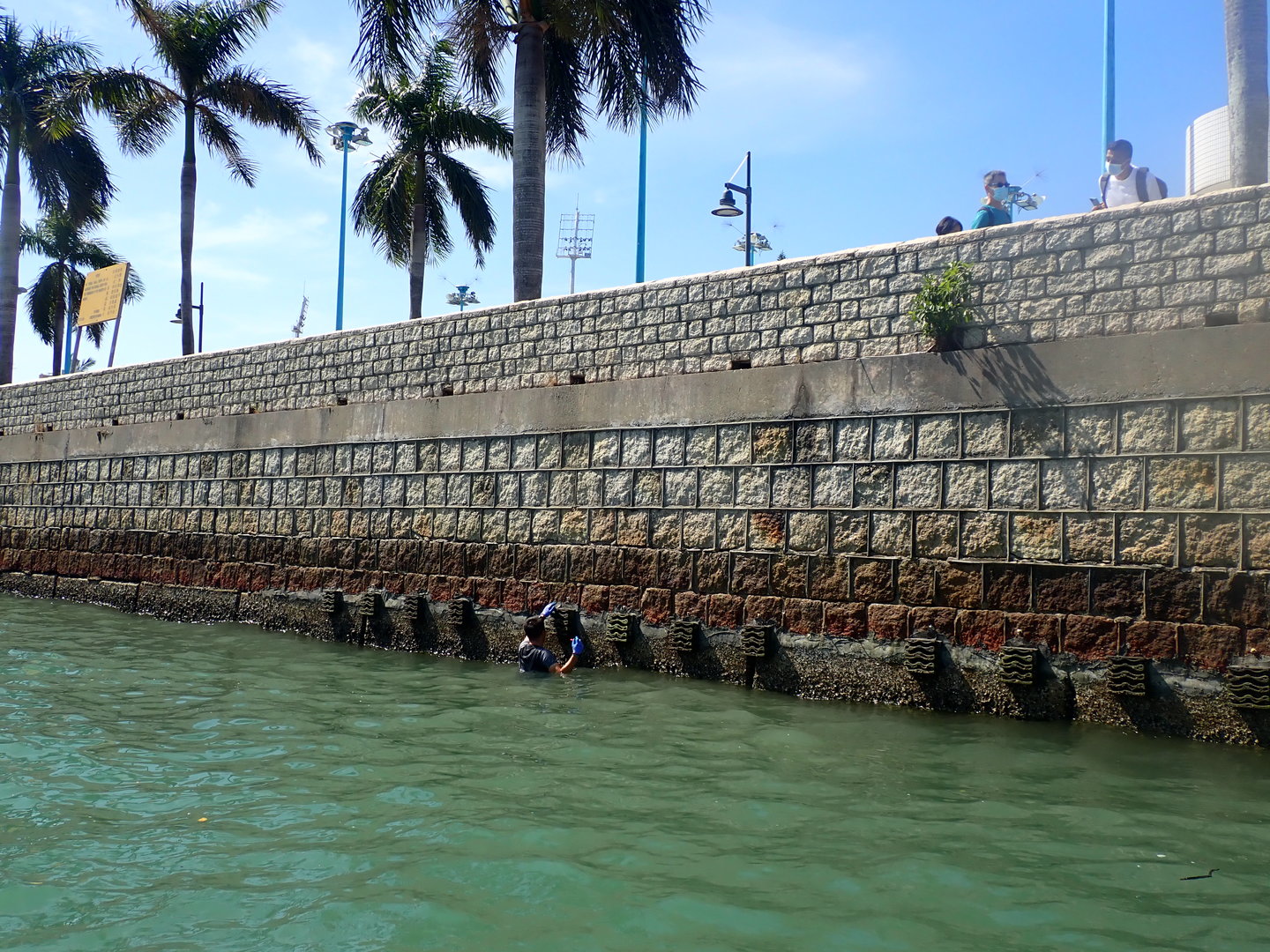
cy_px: 476
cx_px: 635
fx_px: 1174
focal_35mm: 32
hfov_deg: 56.8
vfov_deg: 44.2
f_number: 3.2
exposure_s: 1/1000
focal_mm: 5.79
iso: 100
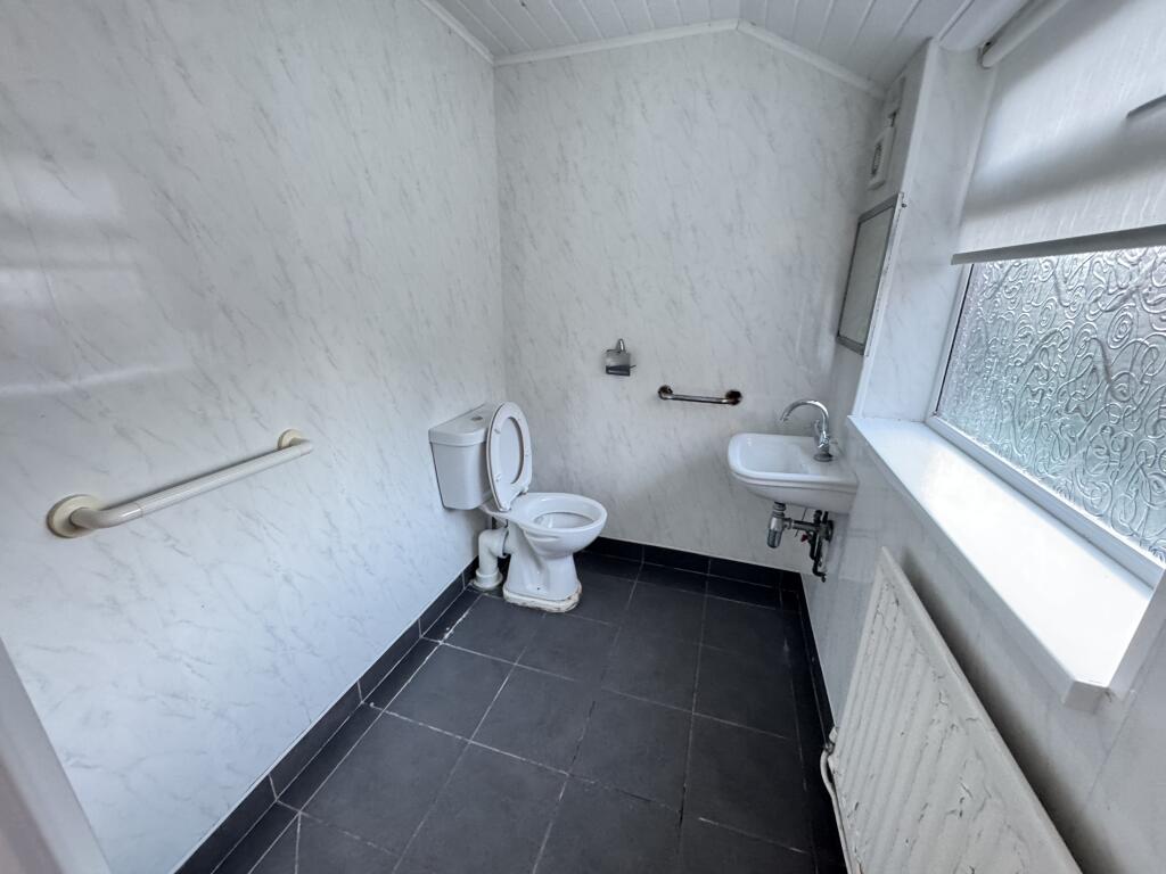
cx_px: 583
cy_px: 437
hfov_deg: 102.1
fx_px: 472
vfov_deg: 85.7
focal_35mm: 14
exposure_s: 1/50
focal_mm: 2.22
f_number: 2.2
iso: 640
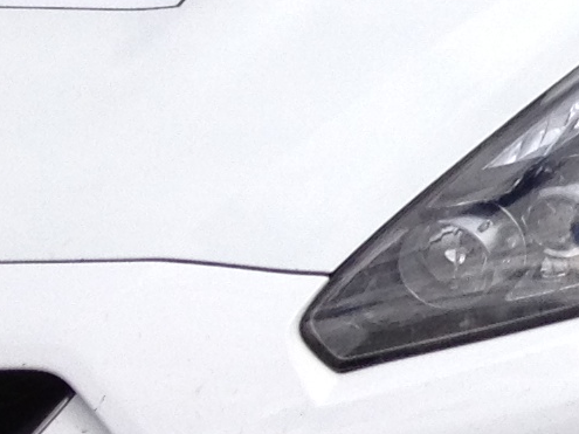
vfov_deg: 6.4
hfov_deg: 7.6
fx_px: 3863
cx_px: 1709
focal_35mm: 231
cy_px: -78
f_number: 2.4
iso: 64
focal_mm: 4.28
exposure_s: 1/1783
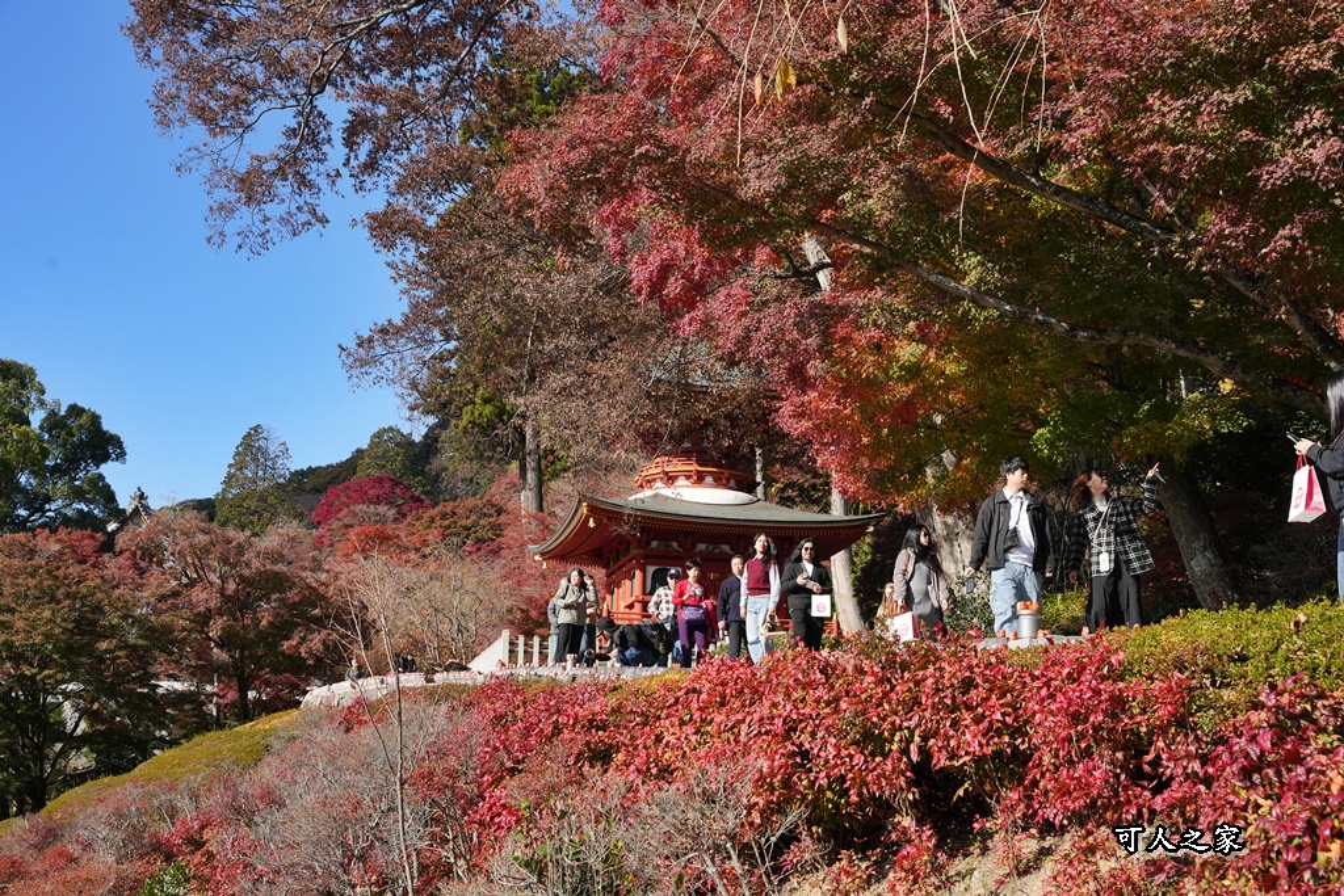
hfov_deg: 44.6
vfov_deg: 30.6
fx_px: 1639
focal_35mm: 44
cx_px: 672
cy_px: 448
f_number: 8
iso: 1000
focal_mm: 43.9
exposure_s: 1/1600
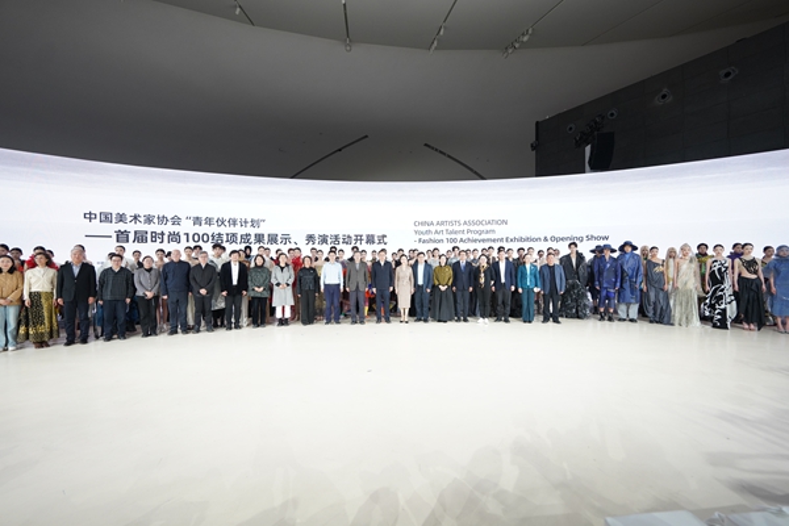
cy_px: 263
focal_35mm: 14
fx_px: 307
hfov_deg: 104.3
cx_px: 394
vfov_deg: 81.2
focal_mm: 14
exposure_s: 1/400
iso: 800
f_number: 1.8
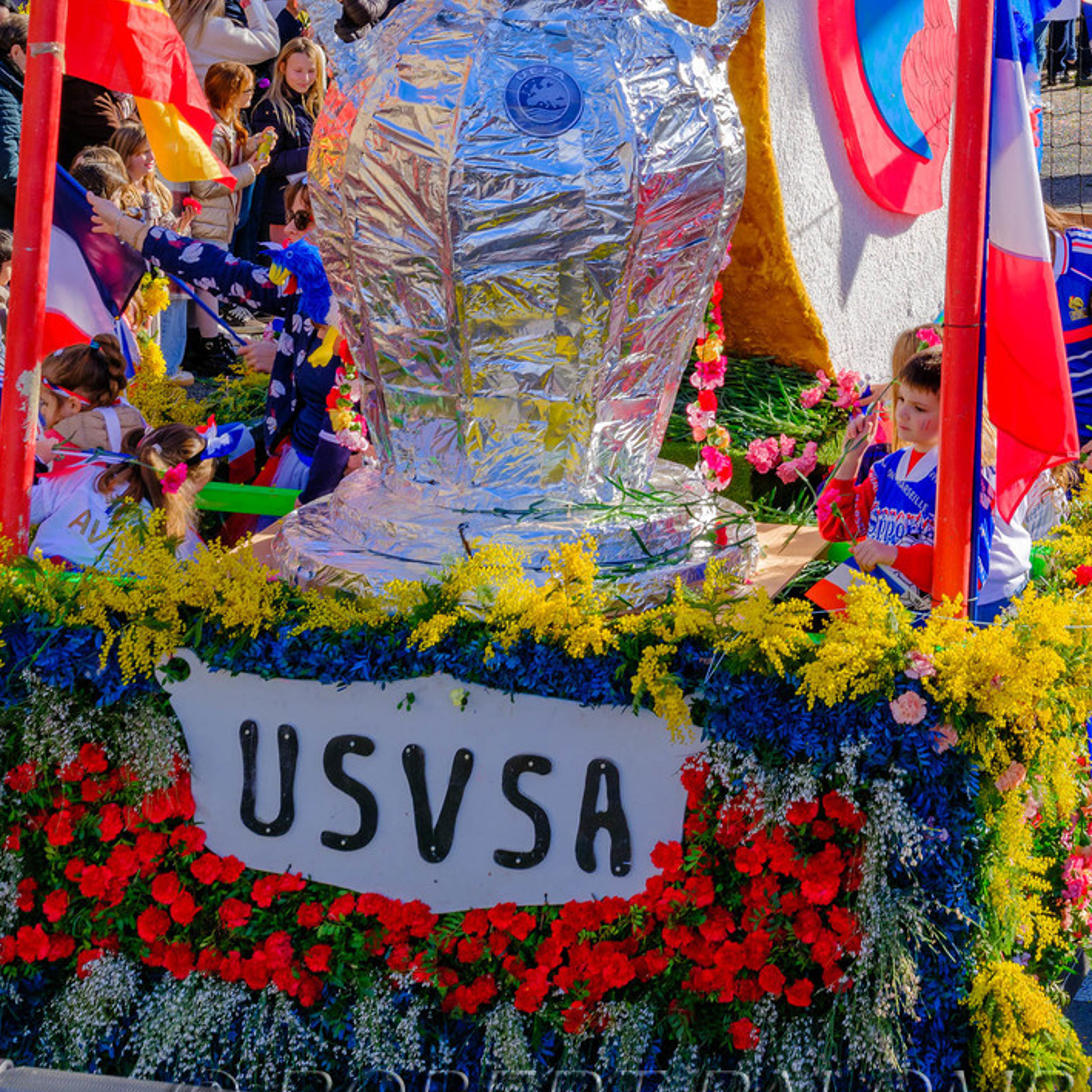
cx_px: 1018
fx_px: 4176
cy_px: -28
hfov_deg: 14.7
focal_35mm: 117
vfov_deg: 14.6
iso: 320
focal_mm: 55
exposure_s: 1/100
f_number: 11
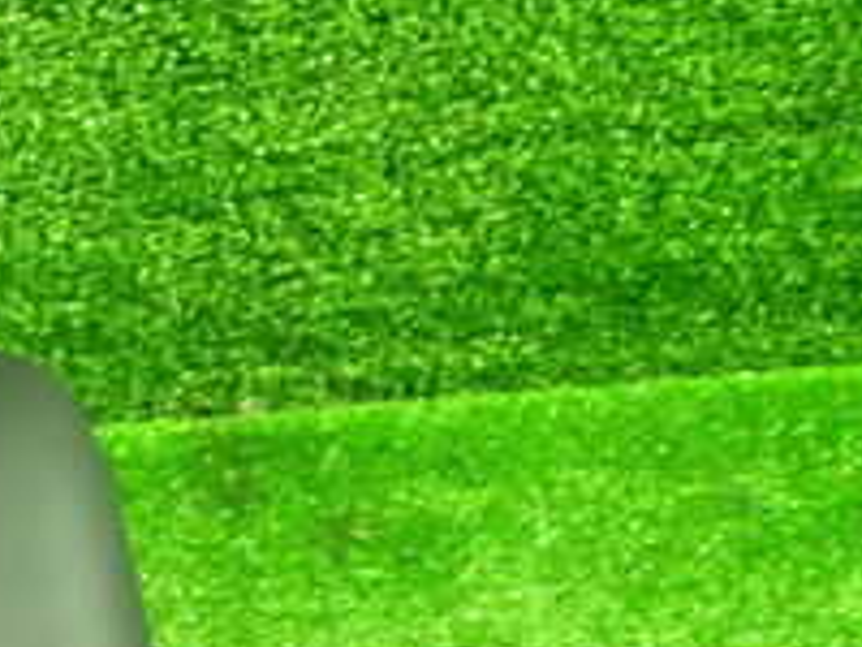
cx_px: -220
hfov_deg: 20.2
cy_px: 958
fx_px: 2241
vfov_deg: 15.2
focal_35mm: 90
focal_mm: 5.4
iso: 640
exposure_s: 1/30
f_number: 2.3
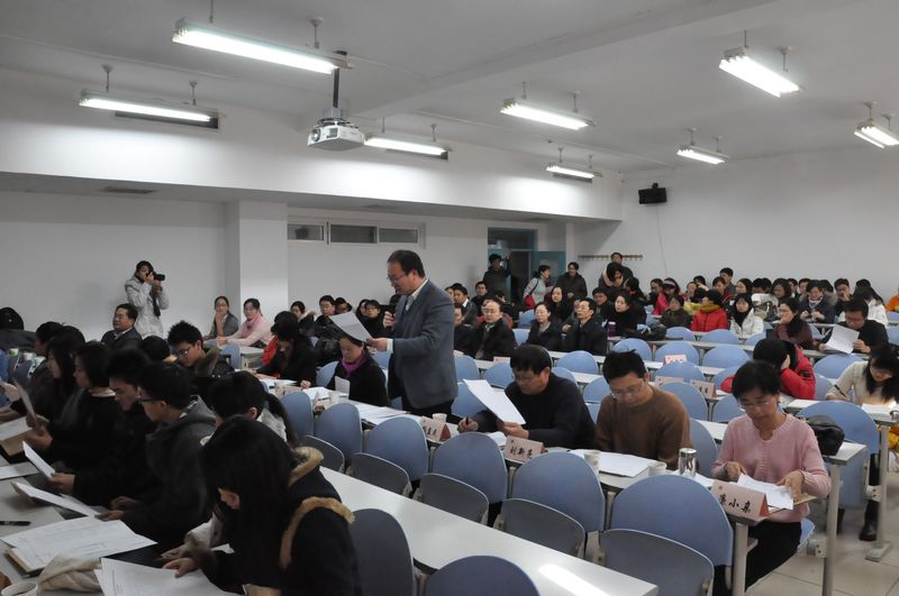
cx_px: 450
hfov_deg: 67.5
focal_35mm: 27
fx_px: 673
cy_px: 298
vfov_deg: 47.8
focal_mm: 18
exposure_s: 1/40
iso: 3200
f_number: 11
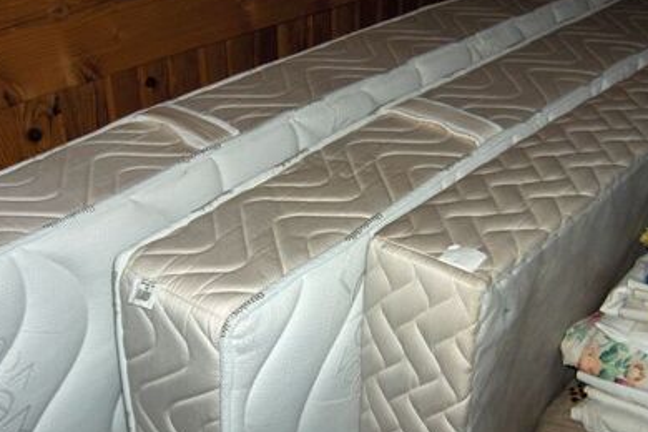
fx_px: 900
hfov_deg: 39.5
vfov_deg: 27.0
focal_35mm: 50
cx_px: 361
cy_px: 249
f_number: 2.8
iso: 100
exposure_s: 1/60
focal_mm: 8
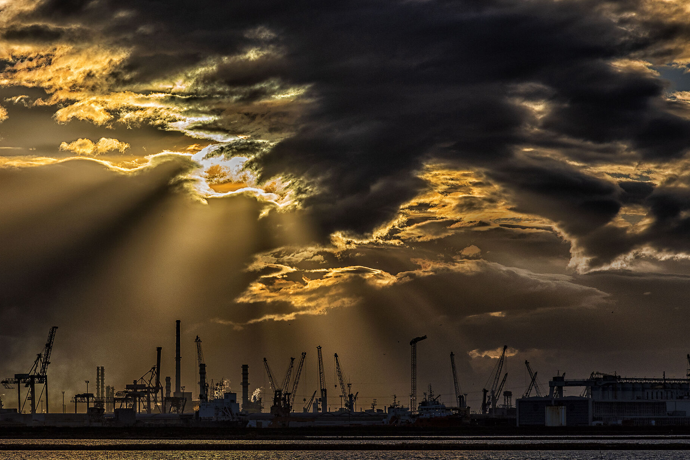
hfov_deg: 13.1
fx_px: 3009
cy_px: 189
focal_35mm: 157
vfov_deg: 8.7
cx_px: 293
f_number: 10
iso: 100
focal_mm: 120
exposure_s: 1/2500
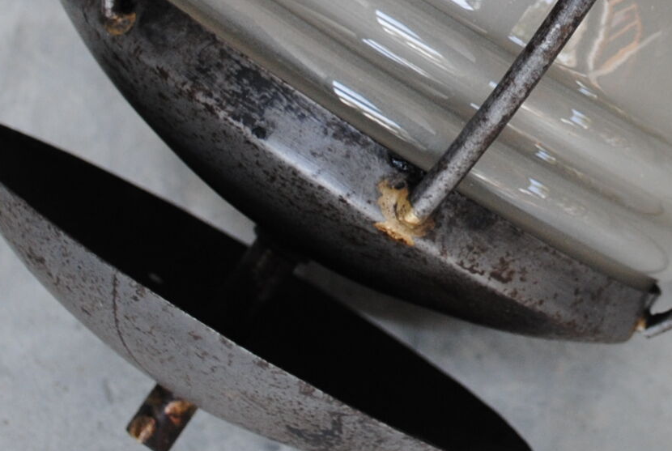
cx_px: 635
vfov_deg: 8.7
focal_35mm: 157
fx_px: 2936
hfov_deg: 12.9
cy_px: -69
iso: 200
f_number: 4.5
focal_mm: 30
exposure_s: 1/60
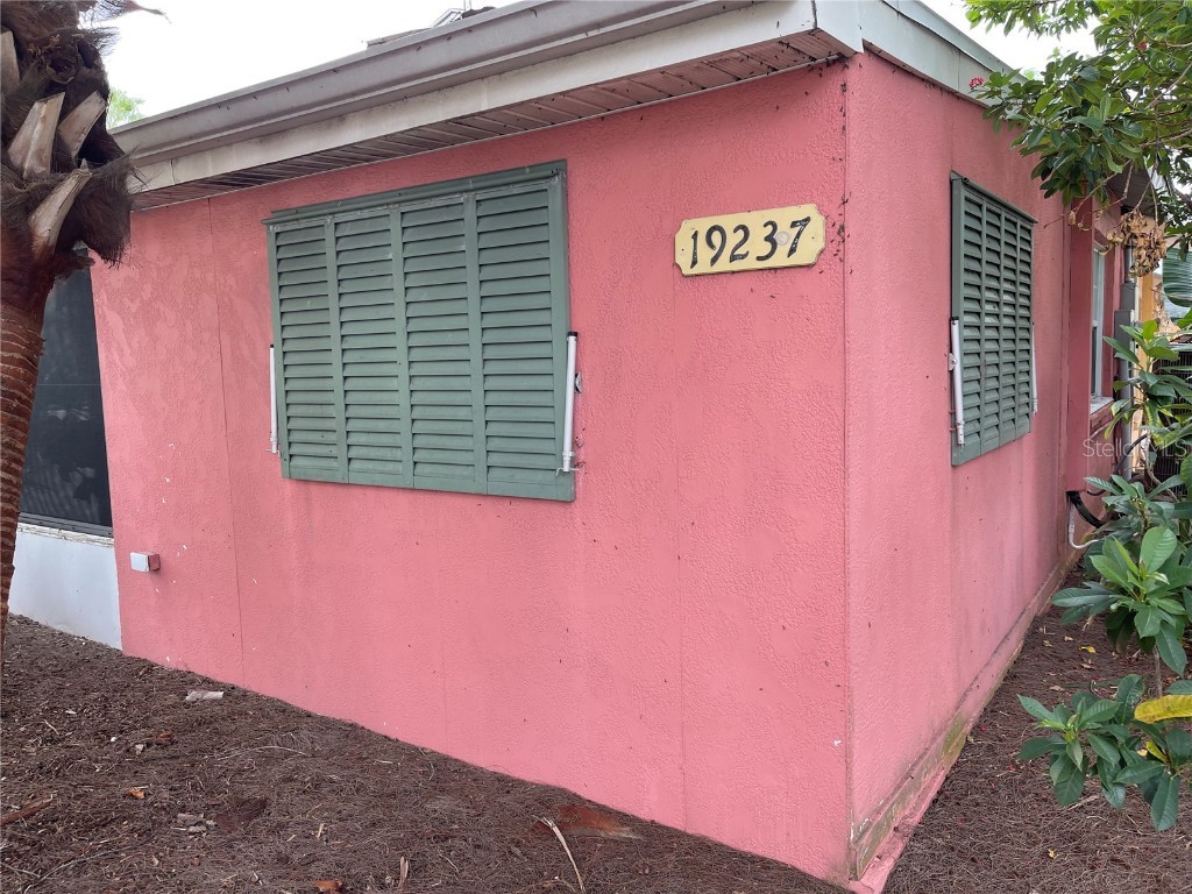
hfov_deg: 67.3
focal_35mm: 26
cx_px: 596
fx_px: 895
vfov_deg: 53.1
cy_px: 447
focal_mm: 5.1
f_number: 1.6
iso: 32
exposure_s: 1/136
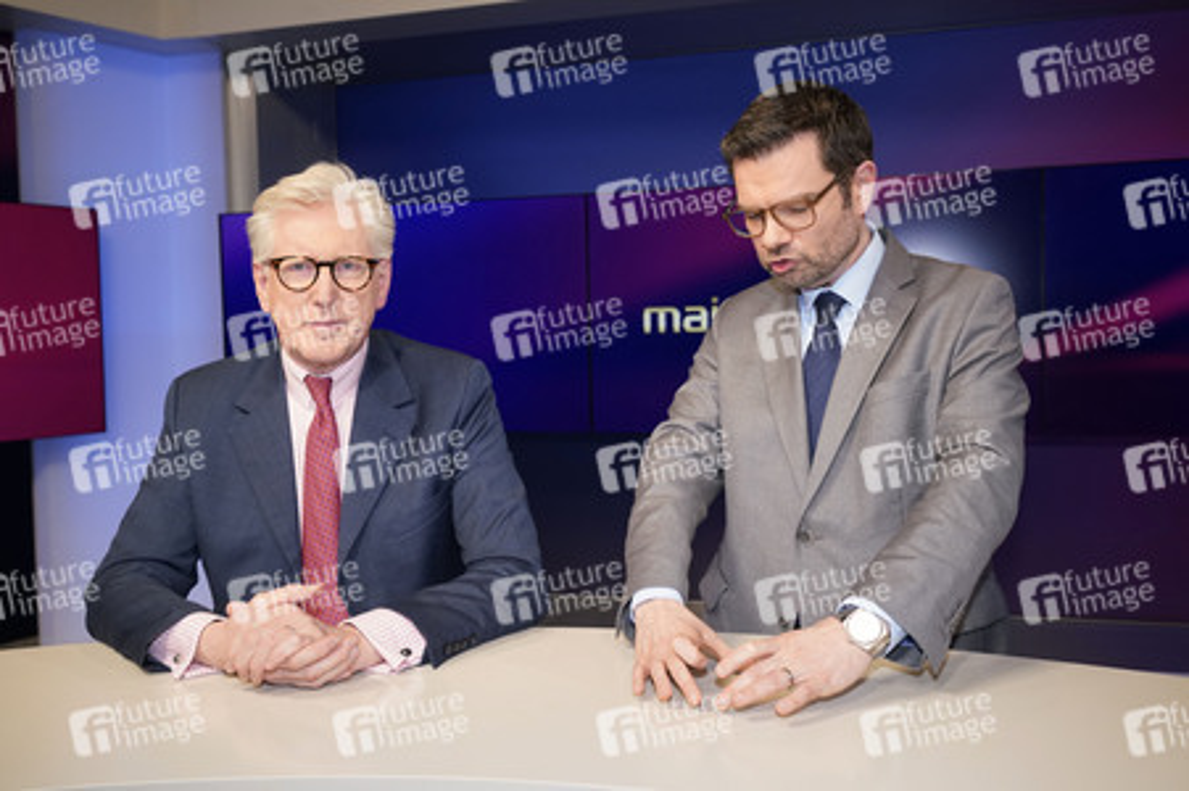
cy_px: 396
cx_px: 594
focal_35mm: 28
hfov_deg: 65.5
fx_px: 924
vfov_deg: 46.3
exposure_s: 1/160
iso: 2000
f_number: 5
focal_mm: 28
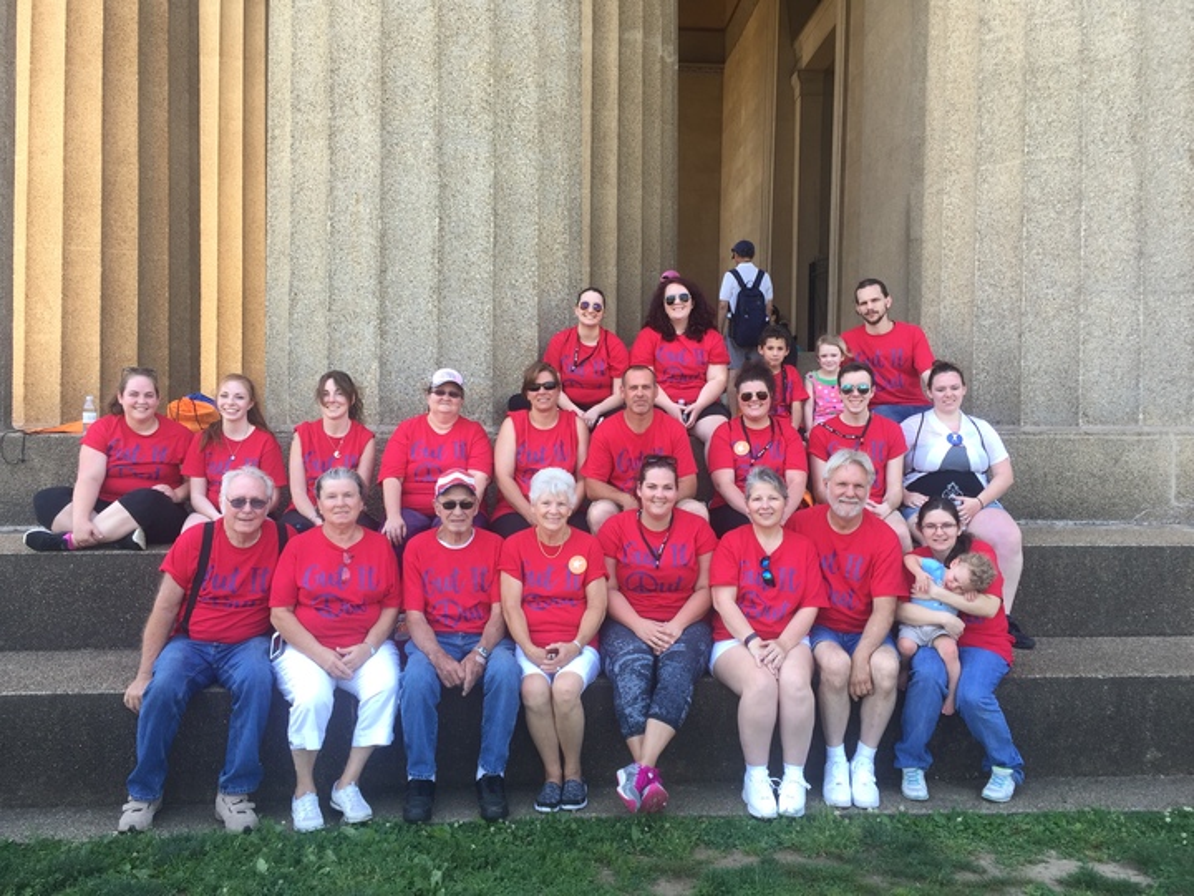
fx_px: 1000
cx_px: 597
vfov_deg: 48.2
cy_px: 448
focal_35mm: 29
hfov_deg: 61.7
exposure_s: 1/155
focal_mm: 4.15
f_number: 2.2
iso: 32
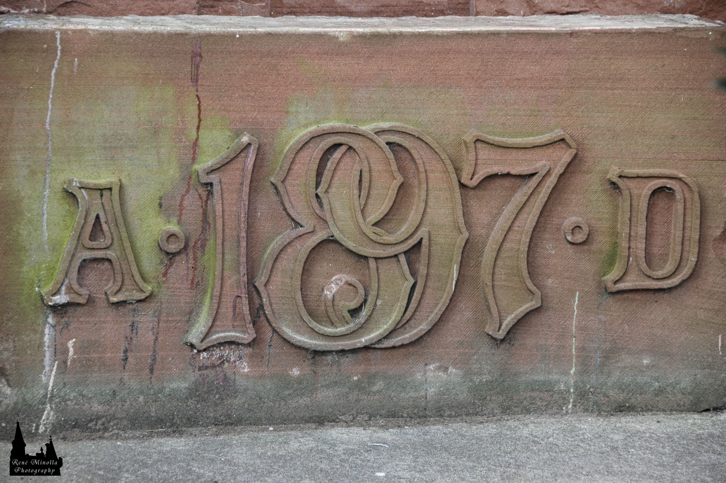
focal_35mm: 158
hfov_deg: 13.1
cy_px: 242
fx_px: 3174
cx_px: 363
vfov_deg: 8.7
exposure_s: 1/125
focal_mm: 105
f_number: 5.6
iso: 200
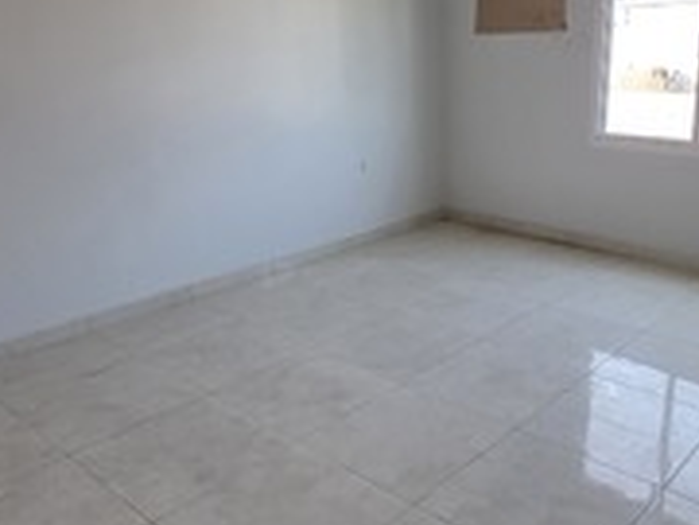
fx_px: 666
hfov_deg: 54.9
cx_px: 425
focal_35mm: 33
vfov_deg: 42.9
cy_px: 259
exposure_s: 1/100
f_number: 1.9
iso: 80
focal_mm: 2.2
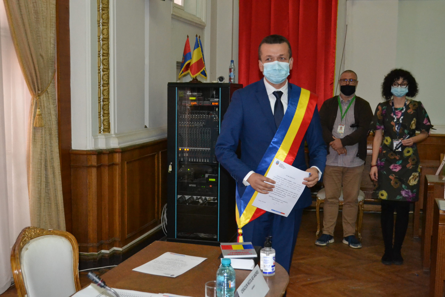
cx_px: 222
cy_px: 148
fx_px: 556
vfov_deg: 29.9
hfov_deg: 43.6
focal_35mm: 45
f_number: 4.5
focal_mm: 30
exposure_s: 1/60
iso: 3200
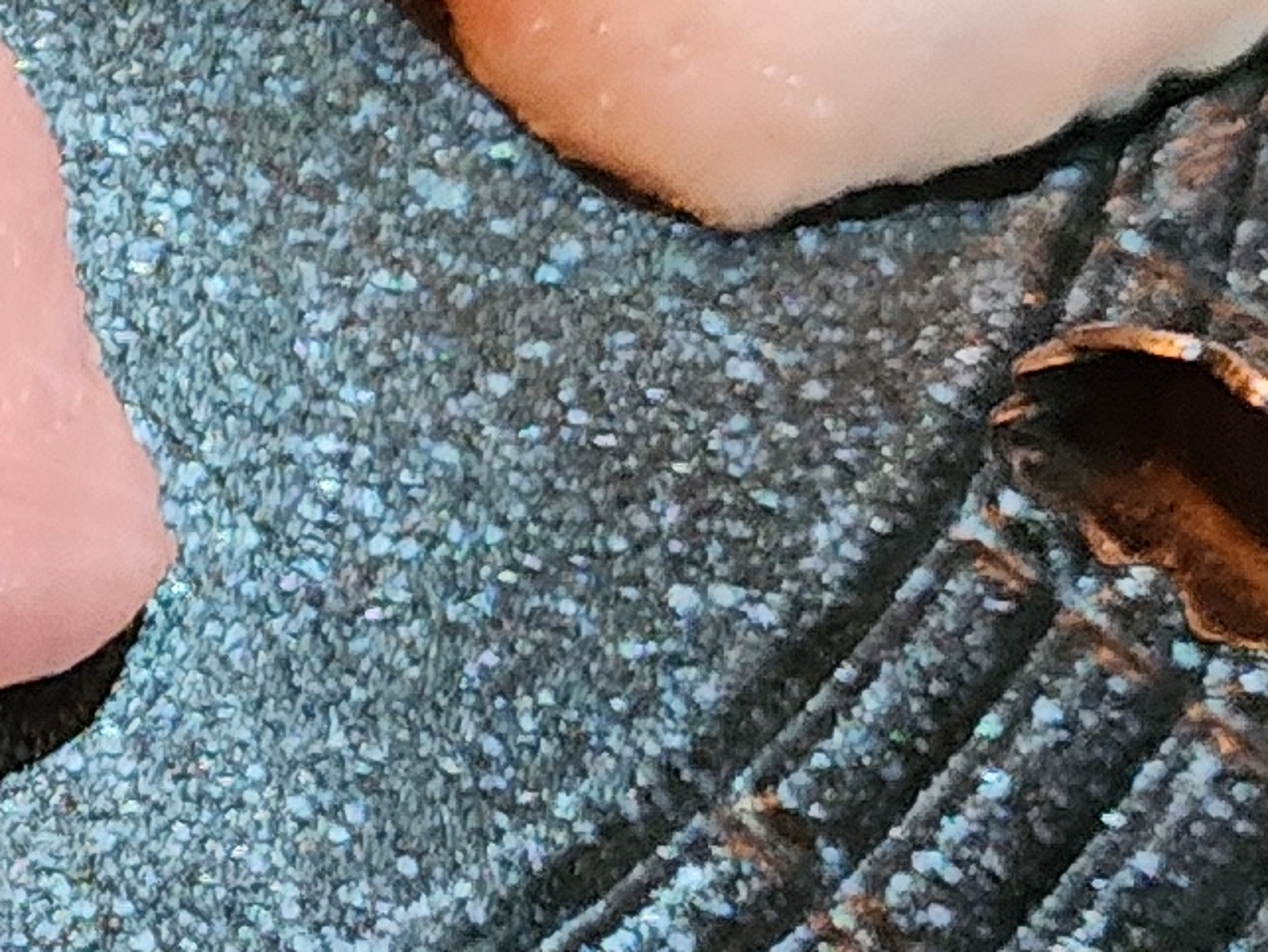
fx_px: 5241
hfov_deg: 12.7
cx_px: -933
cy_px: -75
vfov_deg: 10.3
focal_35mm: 143
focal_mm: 6.4
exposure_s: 1/60
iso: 640
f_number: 1.8
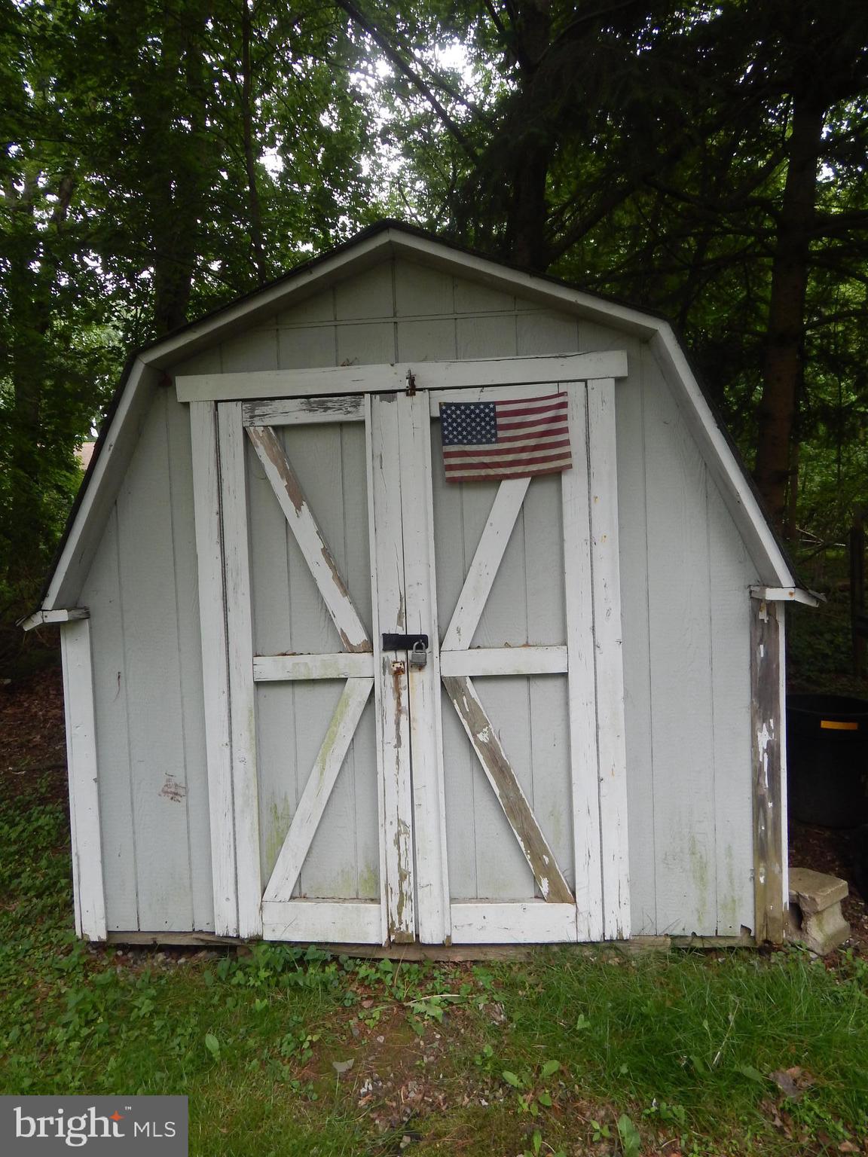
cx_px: 434
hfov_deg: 58.9
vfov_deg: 73.9
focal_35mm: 23
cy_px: 578
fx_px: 769
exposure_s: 1/200
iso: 125
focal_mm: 4
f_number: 3
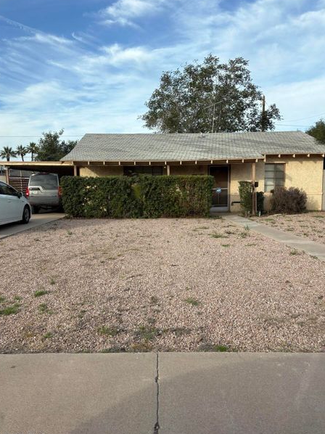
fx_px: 363
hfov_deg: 48.1
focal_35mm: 29
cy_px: 220
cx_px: 147
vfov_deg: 61.7
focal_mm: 5.96
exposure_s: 1/500
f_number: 1.6
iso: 50
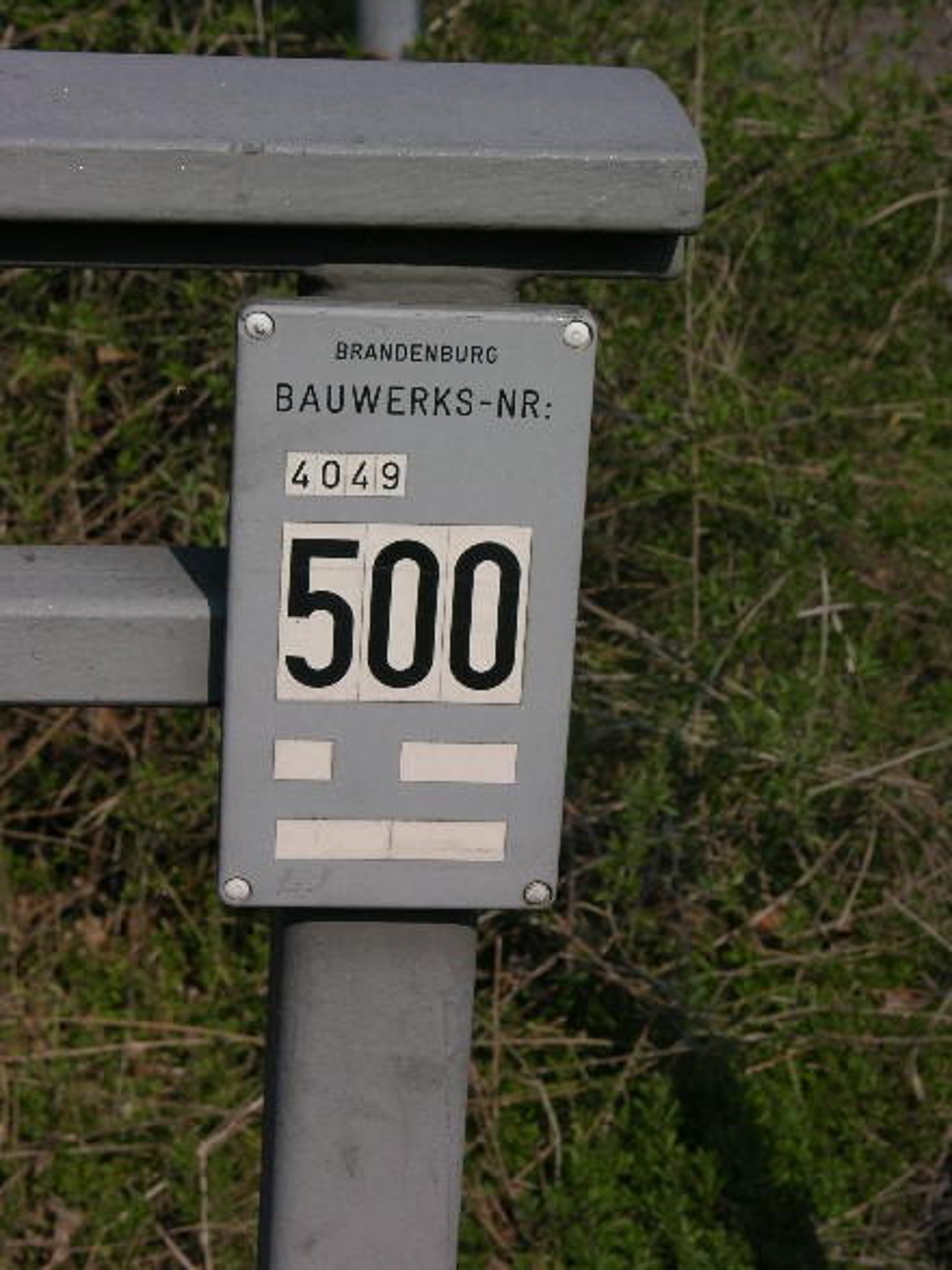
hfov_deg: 12.3
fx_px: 4402
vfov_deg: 16.4
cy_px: 635
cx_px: 476
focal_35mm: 120
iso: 50
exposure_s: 1/282
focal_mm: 29.5
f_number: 7.5
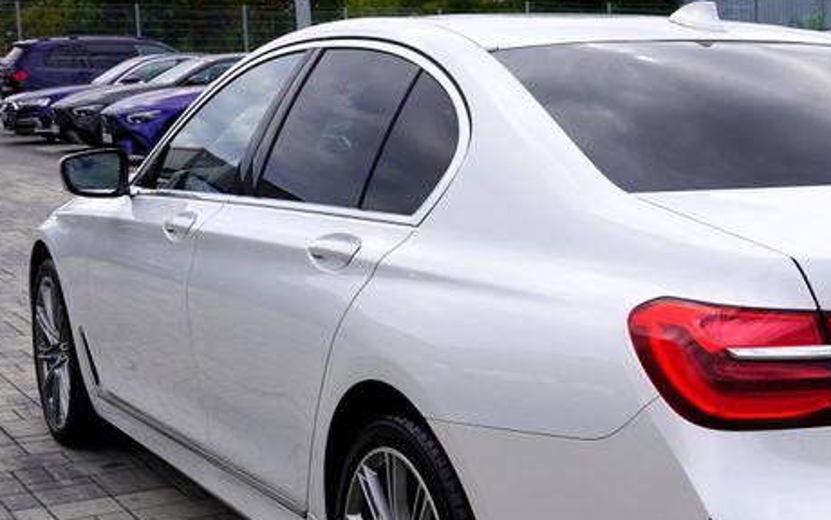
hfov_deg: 28.9
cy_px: 306
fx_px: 1541
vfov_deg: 19.2
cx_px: 753
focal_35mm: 68
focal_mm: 30
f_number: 9
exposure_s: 1/125
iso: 100
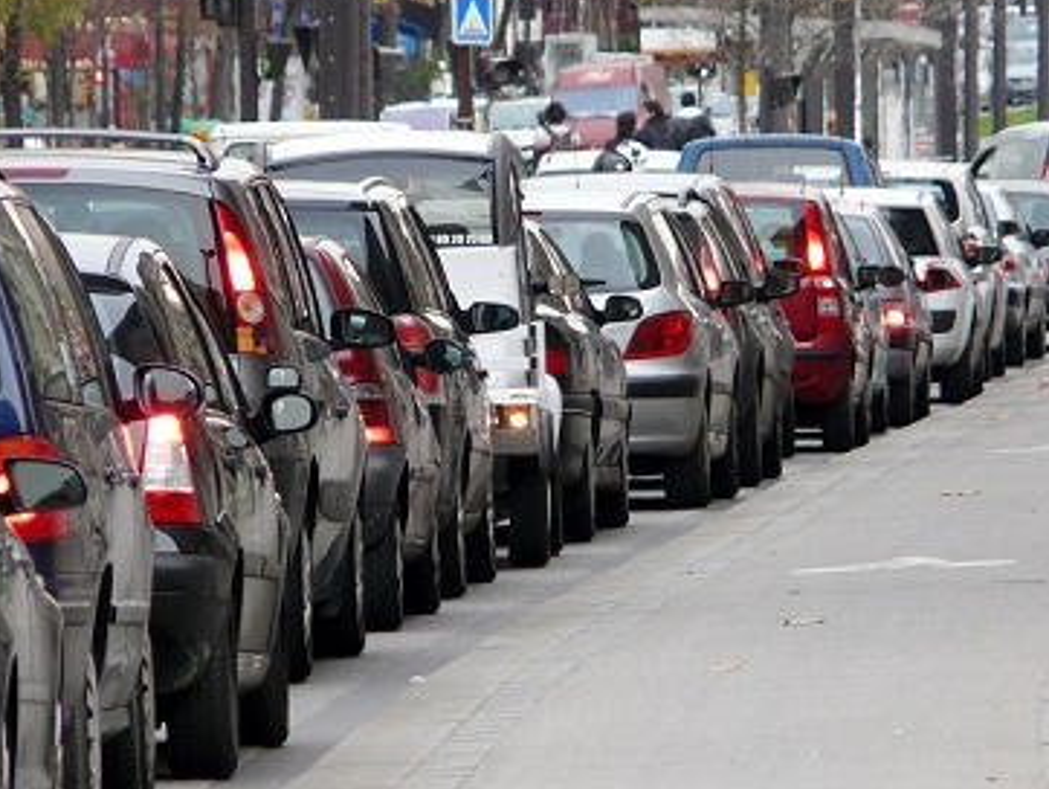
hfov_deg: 3.5
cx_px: 480
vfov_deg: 2.6
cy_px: 418
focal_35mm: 570
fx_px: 17285
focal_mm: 72.6
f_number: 4
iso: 160
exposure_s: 1/100
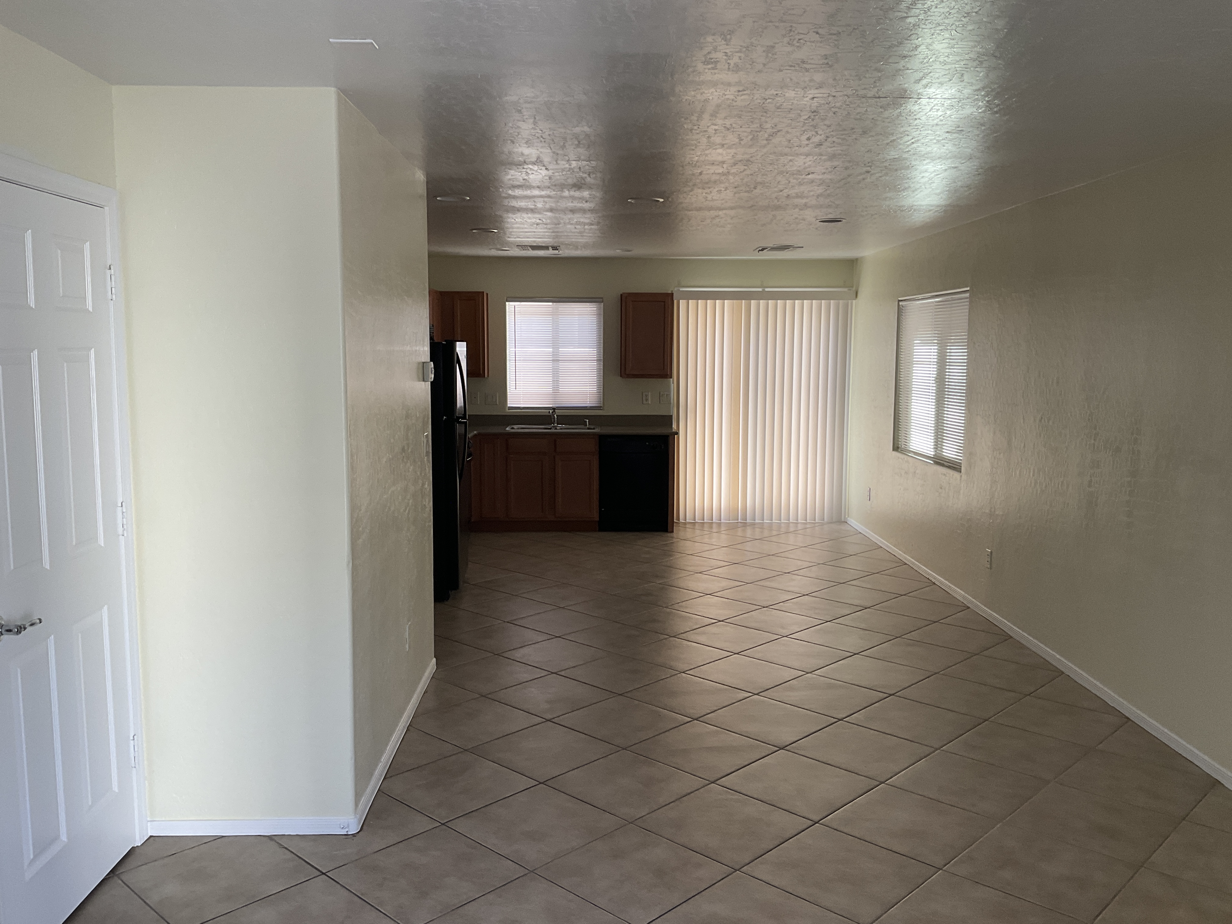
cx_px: 616
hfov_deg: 61.7
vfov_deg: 48.2
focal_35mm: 29
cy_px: 462
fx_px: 1032
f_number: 1.8
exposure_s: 1/60
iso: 50
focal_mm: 3
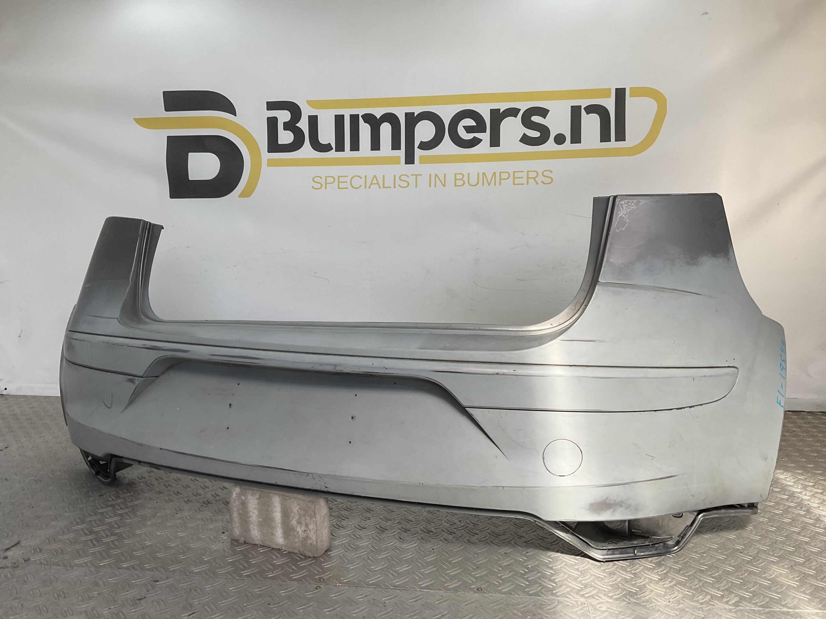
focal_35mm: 29
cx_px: 413
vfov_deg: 48.2
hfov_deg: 61.7
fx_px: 692
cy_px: 310
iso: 16
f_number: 1.8
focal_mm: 3
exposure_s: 1/400
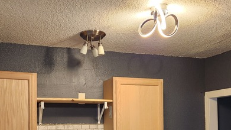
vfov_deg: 27.6
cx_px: 86
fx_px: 251
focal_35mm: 41
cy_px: 125
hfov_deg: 48.9
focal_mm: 5.4
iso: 500
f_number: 1.8
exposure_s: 1/120
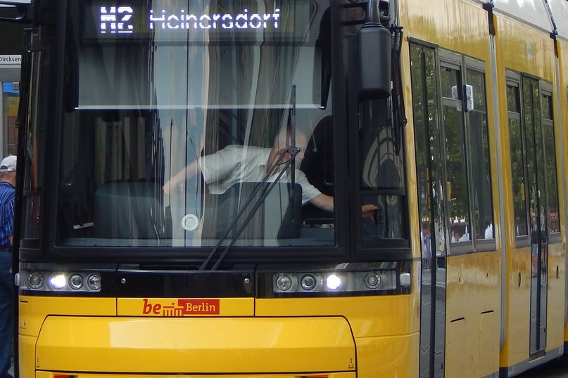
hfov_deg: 9.4
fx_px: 3439
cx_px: 307
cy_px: 162
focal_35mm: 218
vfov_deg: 6.3
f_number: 4.9
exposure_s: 1/200
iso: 125
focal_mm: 25.3
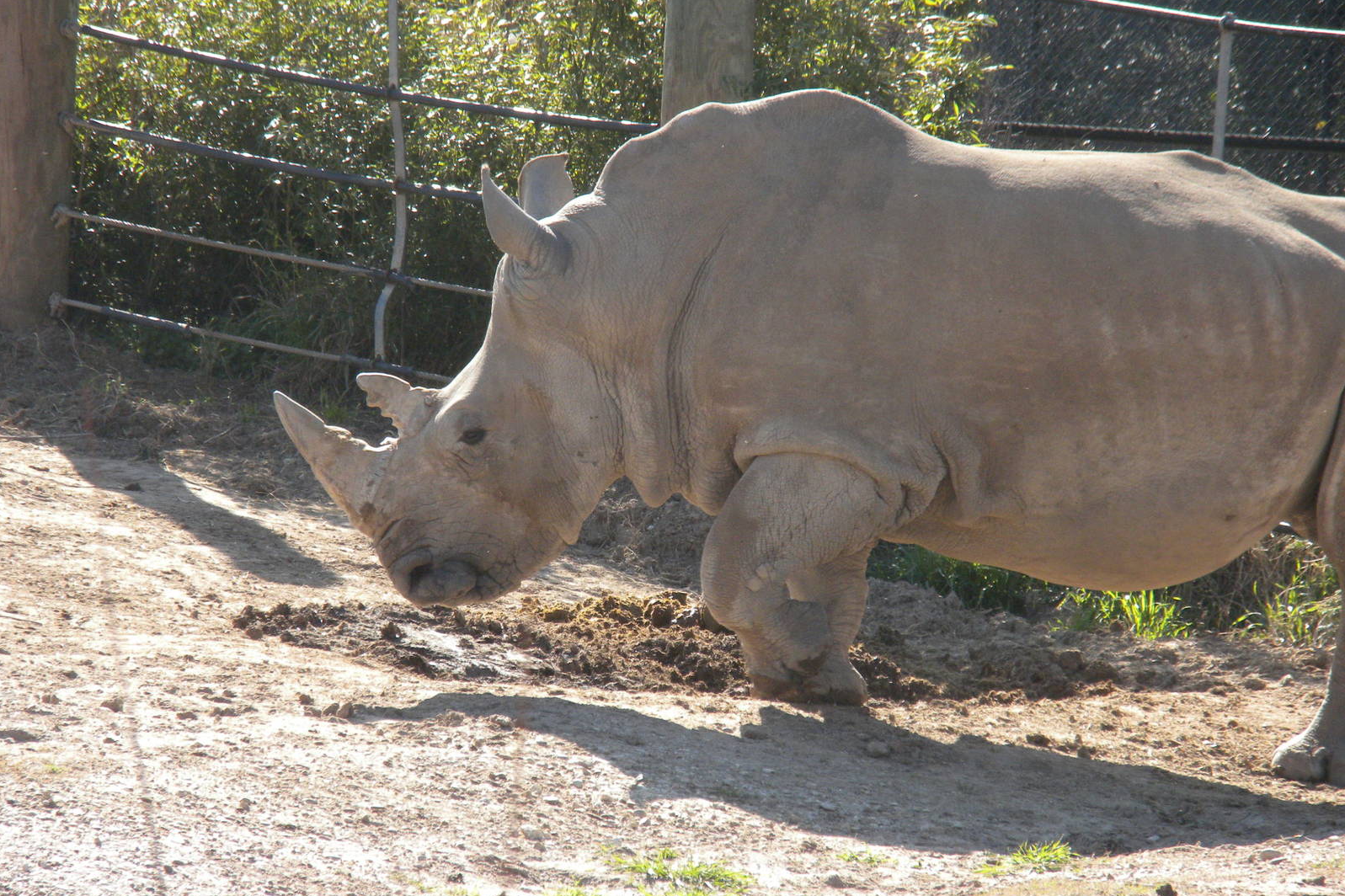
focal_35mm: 271
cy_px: 497
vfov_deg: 5.1
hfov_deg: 7.6
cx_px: 672
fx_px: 10122
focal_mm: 46.2
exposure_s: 1/391
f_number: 5.3
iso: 189
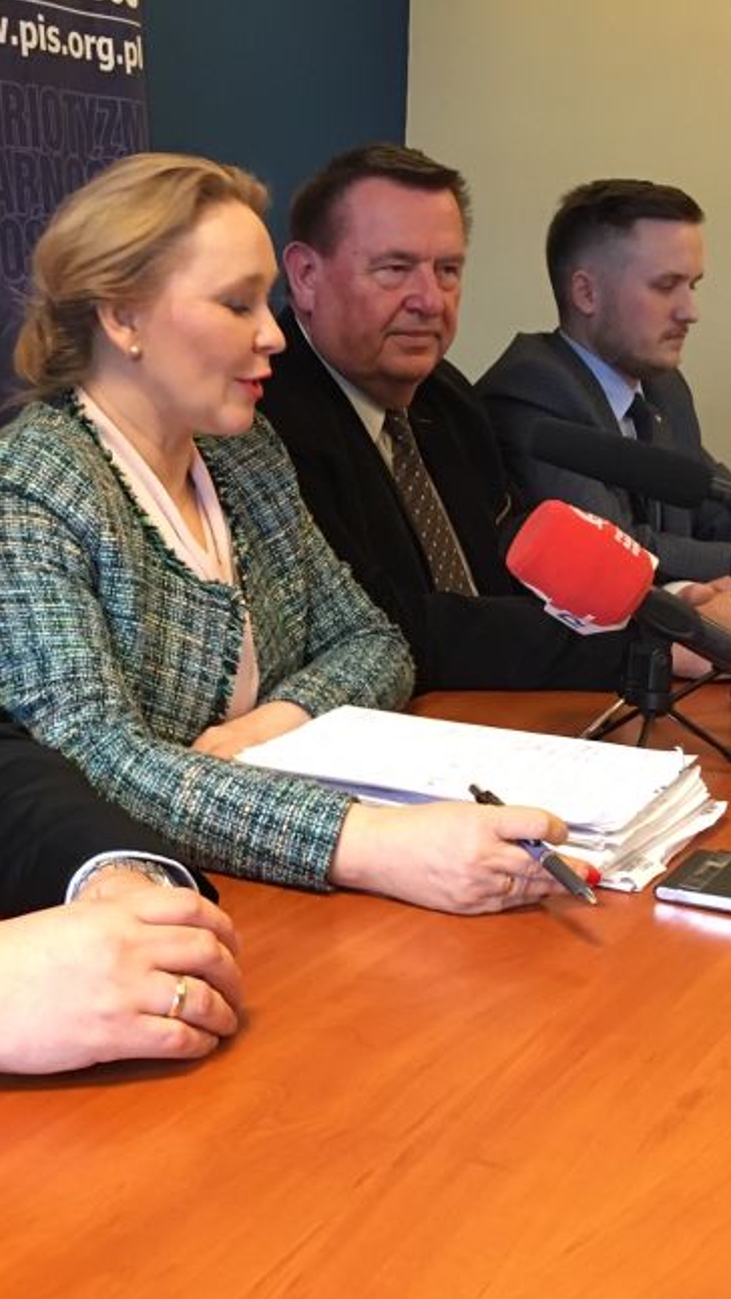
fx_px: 1723
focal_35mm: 50
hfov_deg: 23.5
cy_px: 610
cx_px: 123
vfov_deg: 41.3
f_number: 2.2
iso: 160
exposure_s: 1/33
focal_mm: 4.15
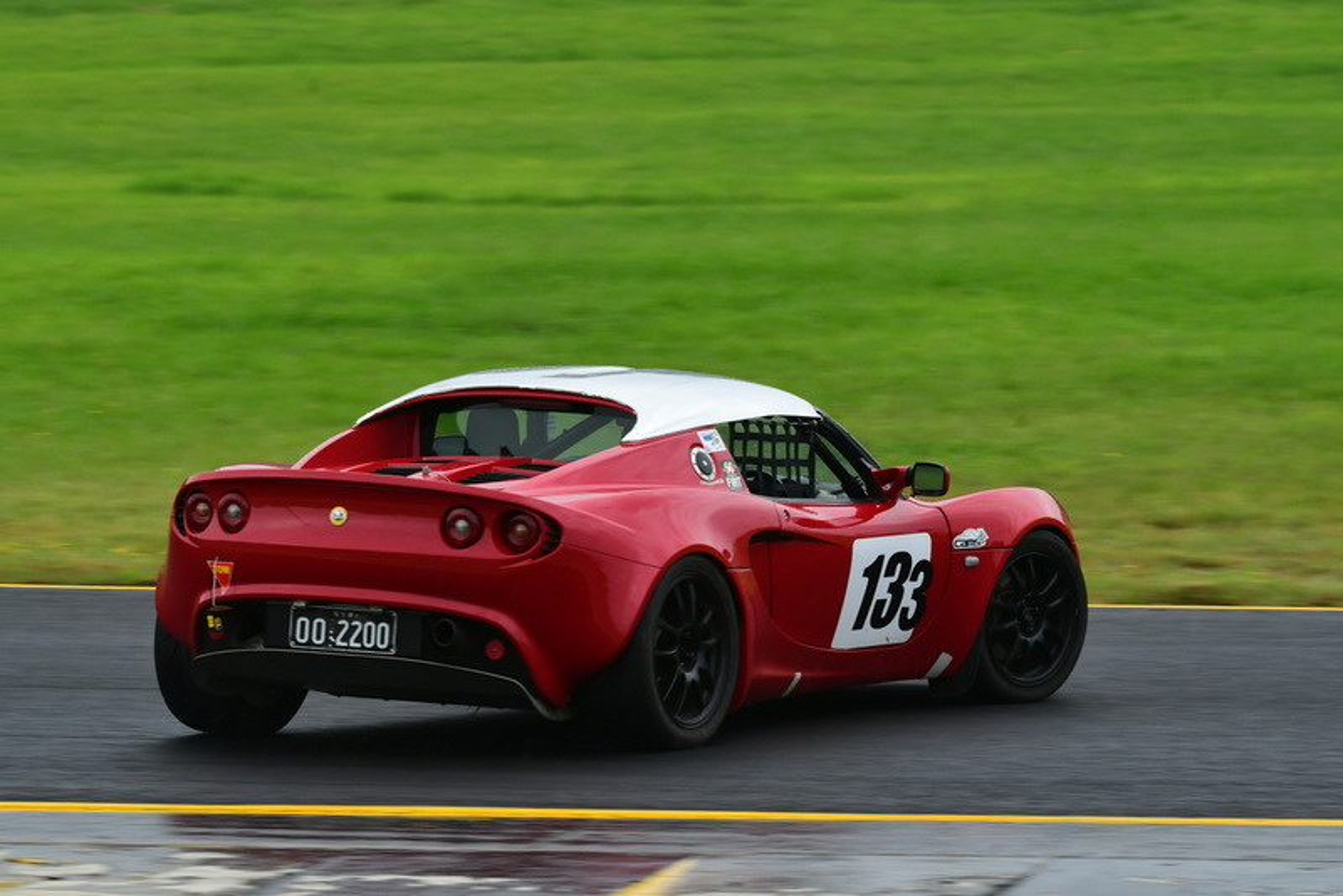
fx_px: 11195
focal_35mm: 300
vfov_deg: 4.6
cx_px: 672
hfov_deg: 6.9
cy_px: 448
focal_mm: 200
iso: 400
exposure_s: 1/250
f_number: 11
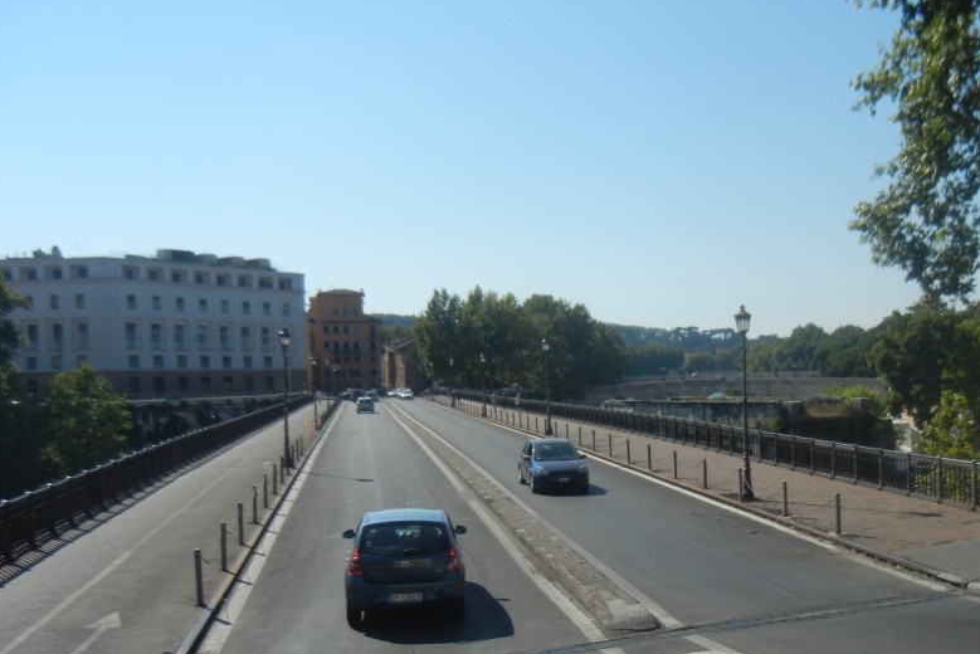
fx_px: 1116
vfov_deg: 32.5
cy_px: 407
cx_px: 605
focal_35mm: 41
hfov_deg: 47.0
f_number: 7
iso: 160
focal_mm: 5.4
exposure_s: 1/540
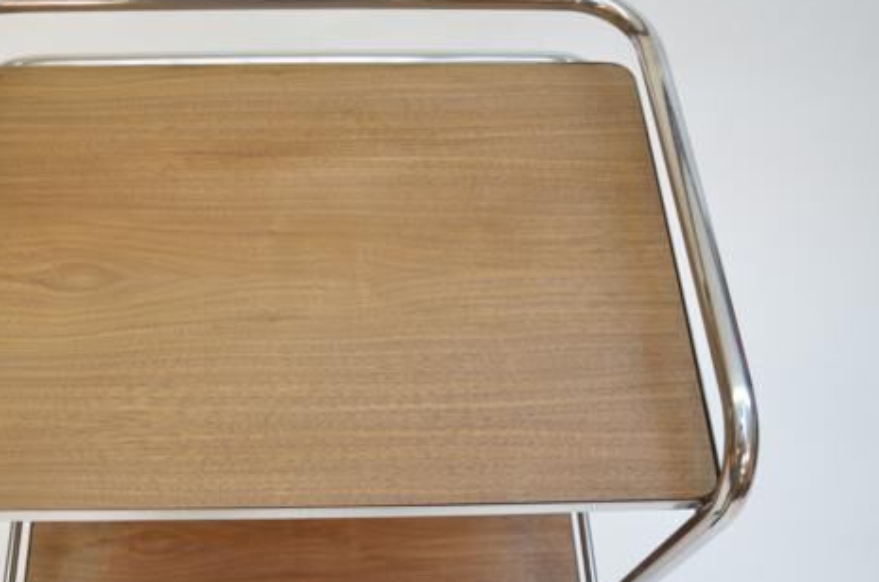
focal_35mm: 41
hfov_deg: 47.3
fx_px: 990
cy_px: 351
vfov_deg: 32.7
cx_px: 318
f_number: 5
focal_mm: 21
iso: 640
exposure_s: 1/100
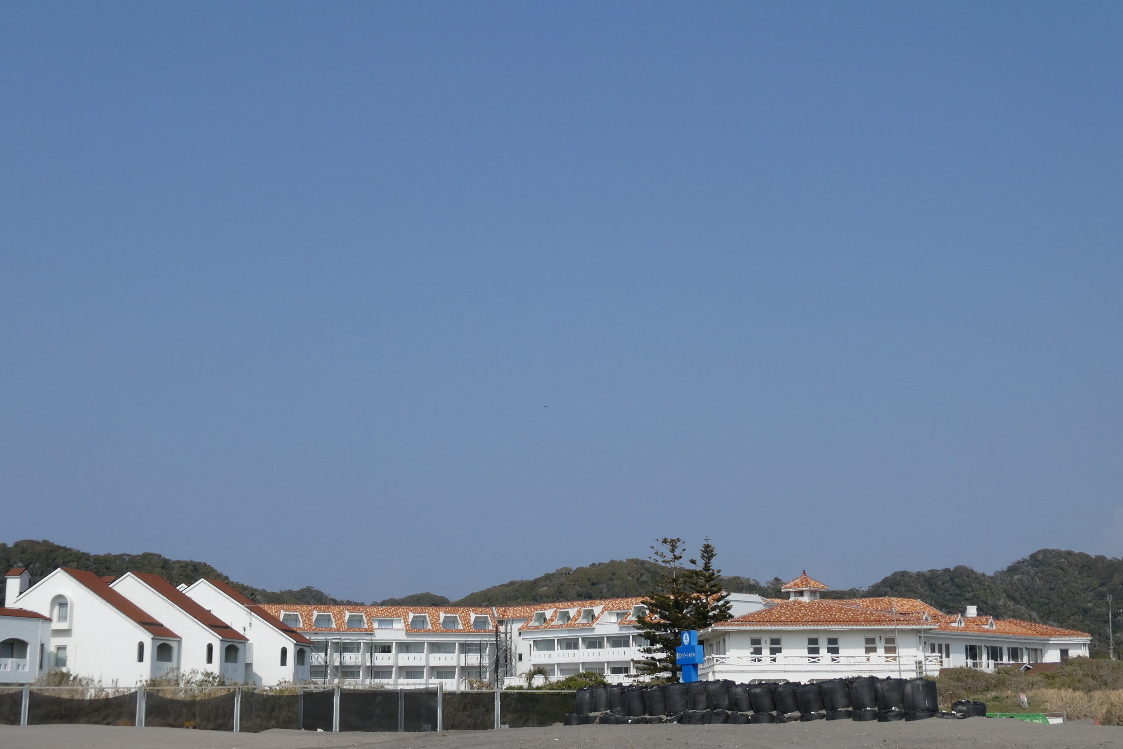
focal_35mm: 53
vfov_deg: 25.5
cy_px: 390
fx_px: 1653
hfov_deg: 37.5
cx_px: 560
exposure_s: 1/800
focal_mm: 9
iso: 80
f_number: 5
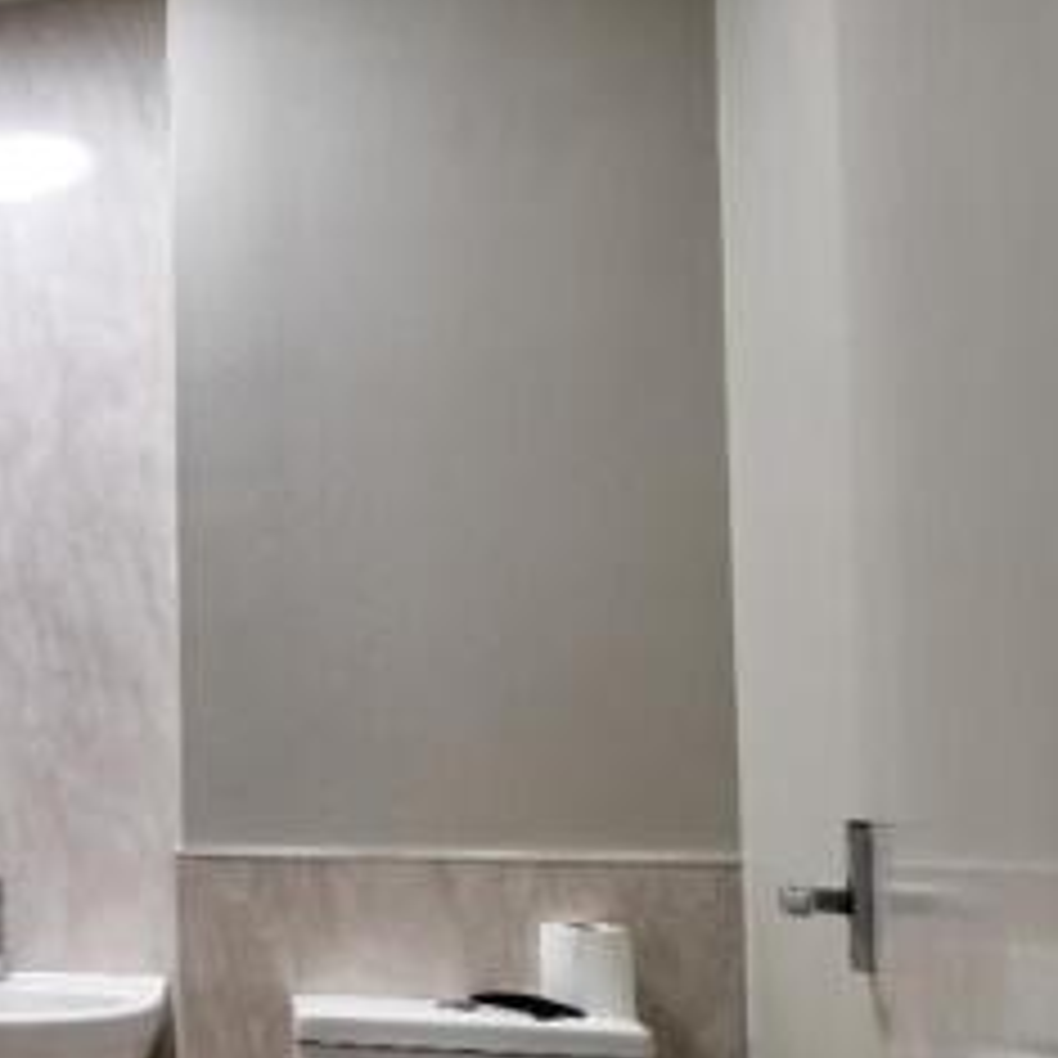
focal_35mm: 38
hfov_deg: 34.0
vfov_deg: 42.9
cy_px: 752
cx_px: -257
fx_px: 1314
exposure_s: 1/15
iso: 160
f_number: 4
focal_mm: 10.5
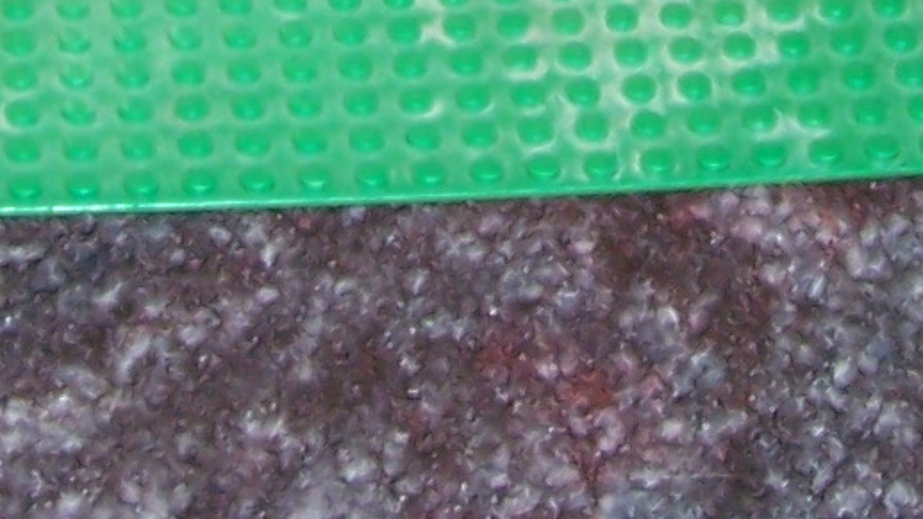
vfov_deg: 6.8
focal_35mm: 165
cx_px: 291
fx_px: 4039
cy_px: -952
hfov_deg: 13.0
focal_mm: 5.6
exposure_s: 1/2
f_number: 2.7
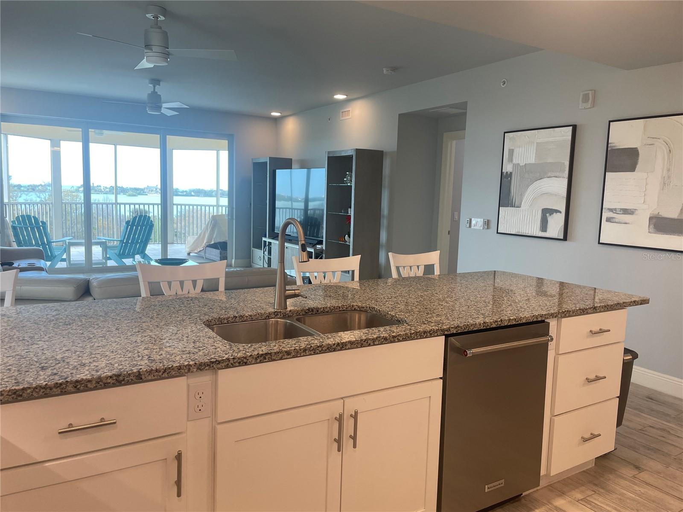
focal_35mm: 26
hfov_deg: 67.3
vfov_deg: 53.1
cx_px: 342
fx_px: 513
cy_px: 256
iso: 64
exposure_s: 1/120
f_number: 1.6
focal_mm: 4.2
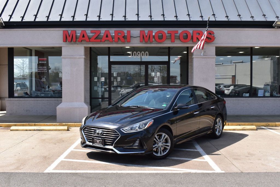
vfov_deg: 31.9
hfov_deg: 46.4
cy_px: 94
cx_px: 140
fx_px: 327
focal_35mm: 42
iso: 400
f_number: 11
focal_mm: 28
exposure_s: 1/400
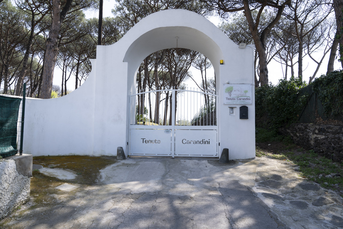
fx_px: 229
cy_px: 114
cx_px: 172
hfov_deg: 73.7
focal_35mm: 24
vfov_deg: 53.1
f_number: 6.3
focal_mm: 24
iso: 100
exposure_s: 1/125
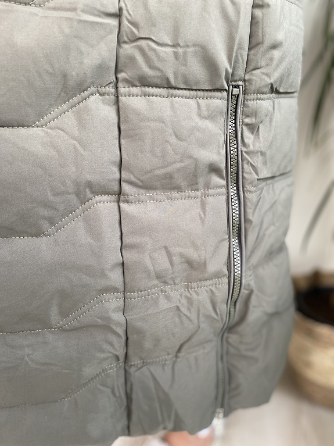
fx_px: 335
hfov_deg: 53.1
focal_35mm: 26
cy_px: 223
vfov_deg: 67.3
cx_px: 167
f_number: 1.8
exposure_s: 1/60
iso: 160
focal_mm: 4.25
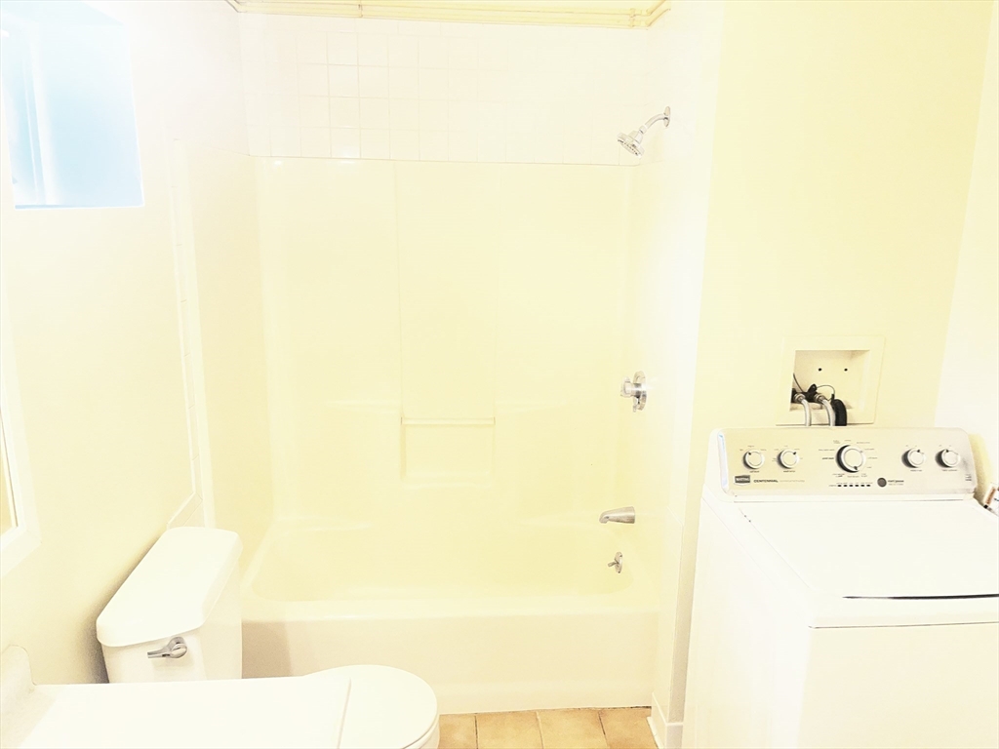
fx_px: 750
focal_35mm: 26
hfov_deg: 67.3
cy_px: 374
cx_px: 500
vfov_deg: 53.1
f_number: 1.6
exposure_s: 1/120
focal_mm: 5.1
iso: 80
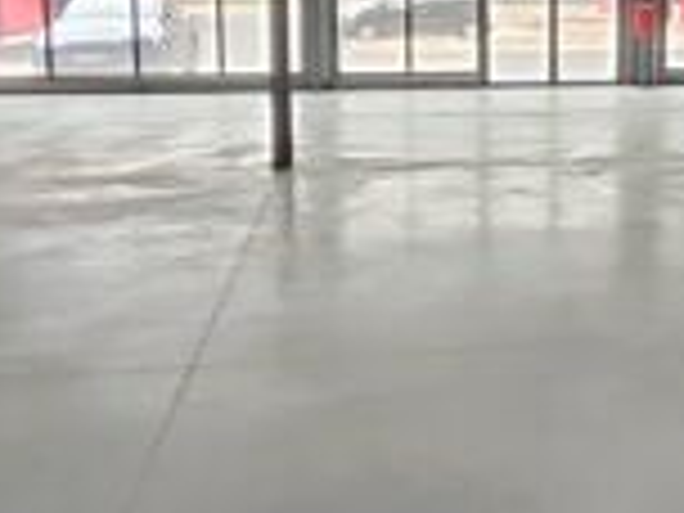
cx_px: 608
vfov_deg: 34.1
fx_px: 810
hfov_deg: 42.3
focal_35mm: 41
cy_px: 104
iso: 1853
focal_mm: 1.66
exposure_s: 1/20
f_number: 2.2
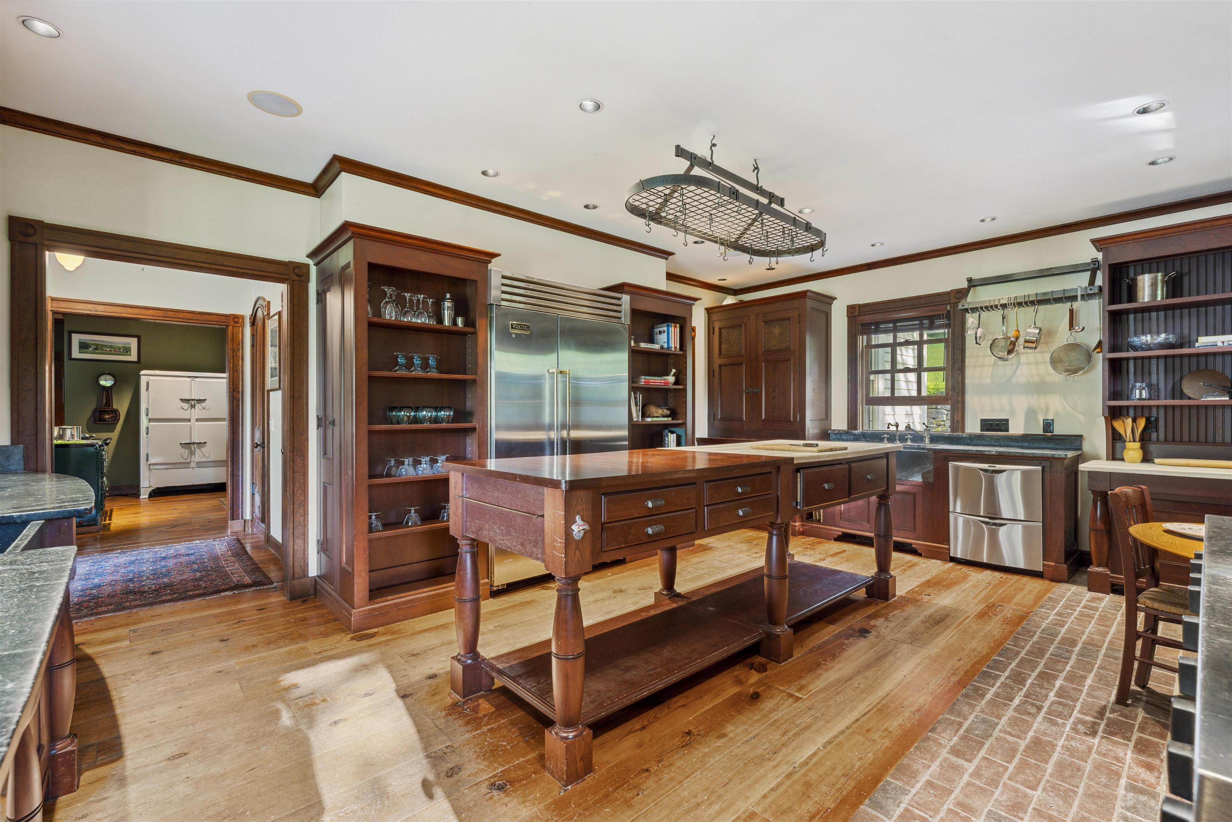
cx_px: 616
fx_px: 565
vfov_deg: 72.1
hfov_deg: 95.0
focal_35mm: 16
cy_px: 411
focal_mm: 16.5
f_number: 8
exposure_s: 1/3.33
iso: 800
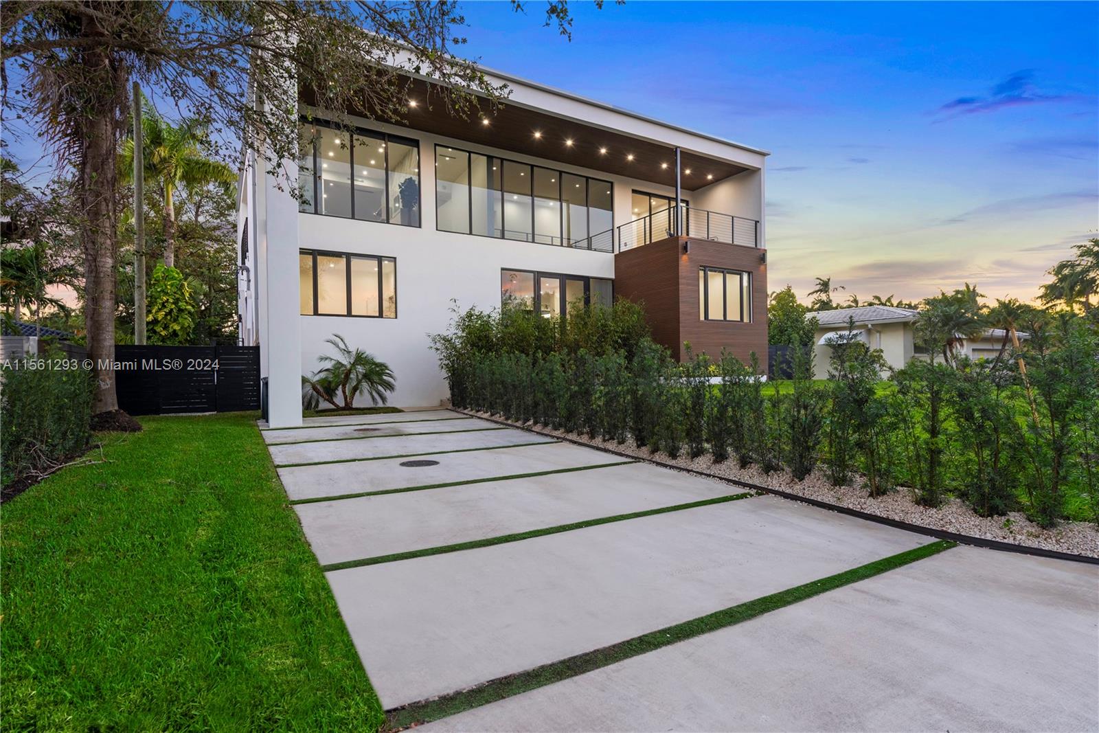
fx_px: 550
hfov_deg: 90.0
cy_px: 366
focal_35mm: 18
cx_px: 550
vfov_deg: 67.4
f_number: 8
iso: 320
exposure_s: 1/10
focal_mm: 18
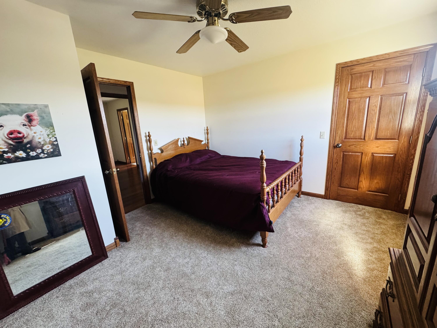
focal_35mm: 14
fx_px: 177
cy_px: 164
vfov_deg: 85.7
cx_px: 218
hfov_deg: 102.1
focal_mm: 2.22
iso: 320
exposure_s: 1/78
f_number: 2.2
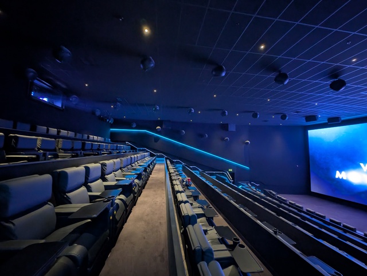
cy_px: 138
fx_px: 127
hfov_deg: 110.5
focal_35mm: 12
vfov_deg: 94.6
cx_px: 184
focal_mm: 2.23
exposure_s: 1/4.32
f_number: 1.95
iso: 345
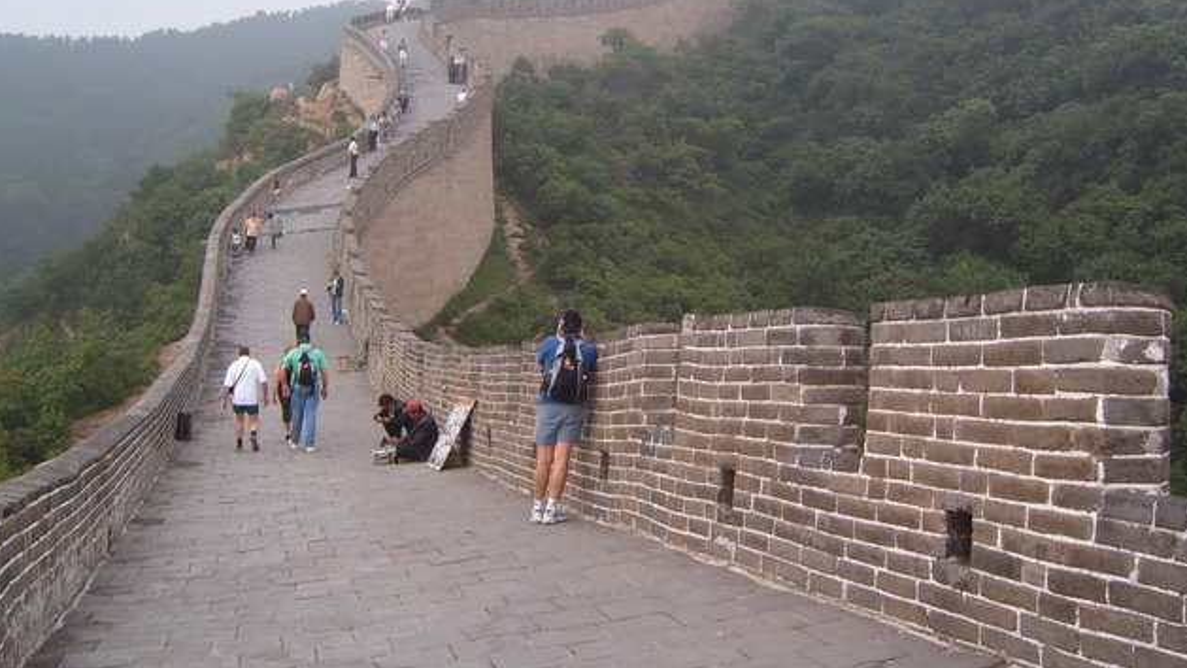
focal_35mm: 41
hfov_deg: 49.4
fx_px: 1291
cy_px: 279
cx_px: 596
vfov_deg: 29.0
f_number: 6
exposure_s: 1/90
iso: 63
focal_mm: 6.2
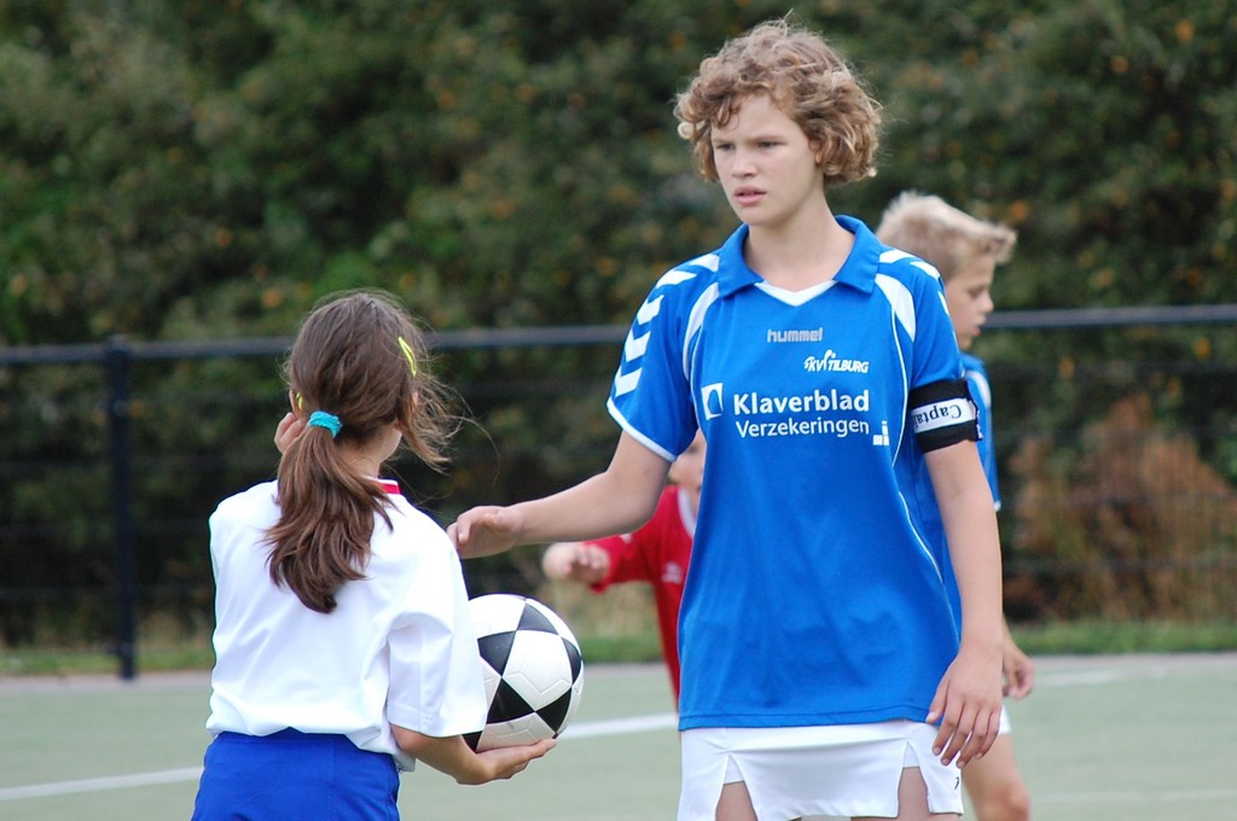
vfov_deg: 4.6
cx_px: 618
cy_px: 410
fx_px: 10295
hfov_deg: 6.9
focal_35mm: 300
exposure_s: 1/500
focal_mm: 200
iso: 500
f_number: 5.6
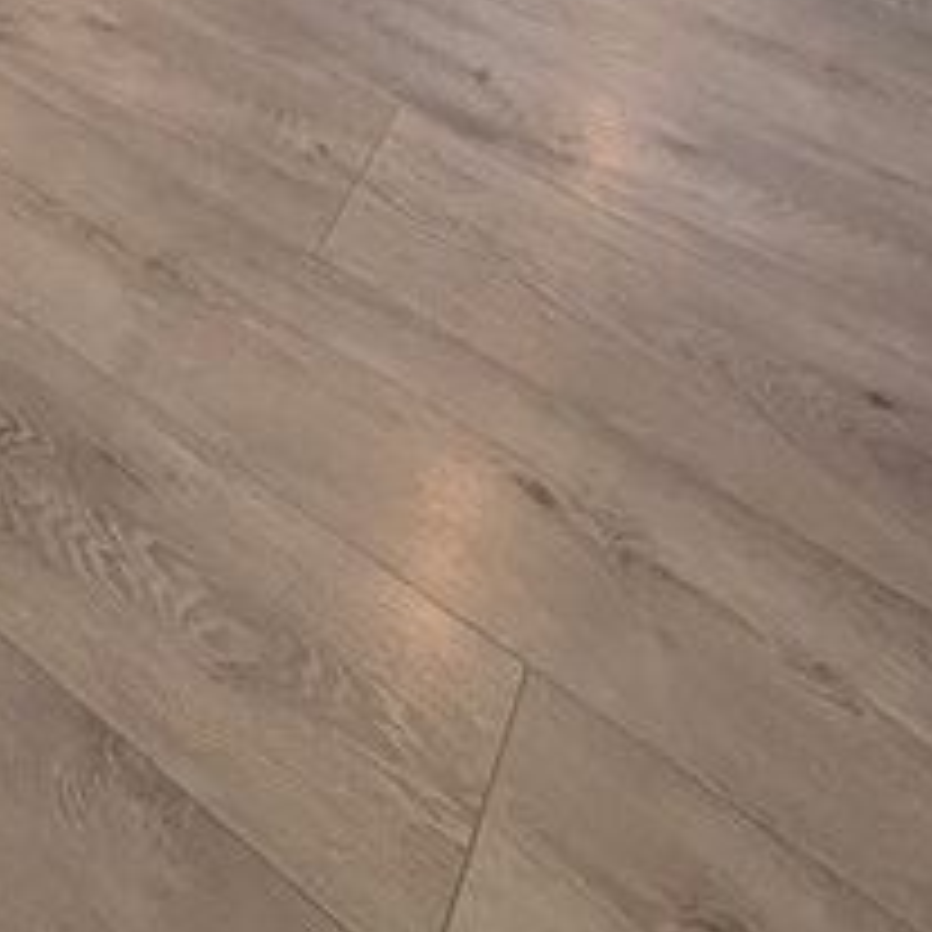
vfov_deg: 21.4
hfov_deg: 35.9
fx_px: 1401
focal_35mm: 46
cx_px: 230
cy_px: -792
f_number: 2.2
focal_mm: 2.22
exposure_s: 1/120
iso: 125
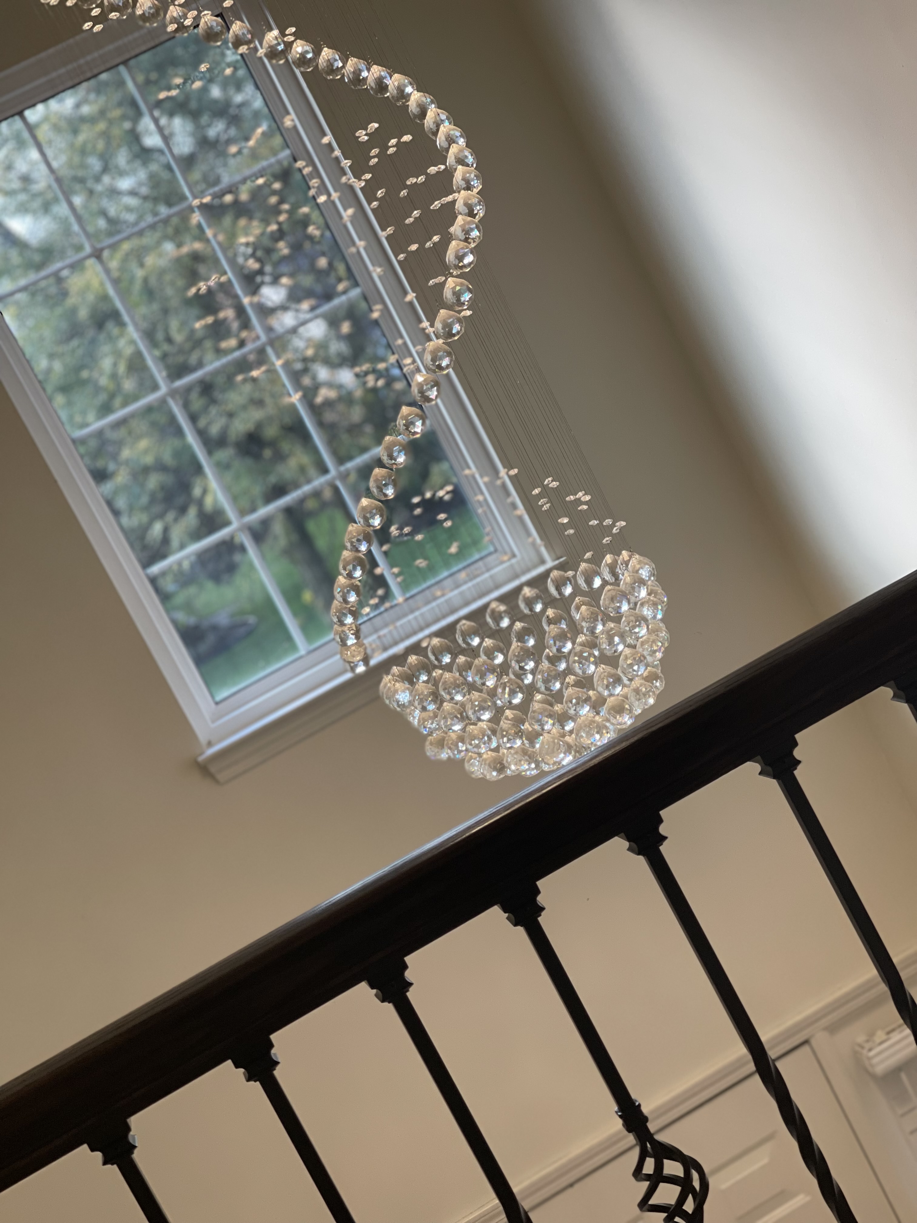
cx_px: 458
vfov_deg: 30.3
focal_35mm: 64
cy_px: 612
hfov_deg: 22.9
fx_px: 2261
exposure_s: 1/120
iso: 100
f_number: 2.2
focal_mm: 7.5
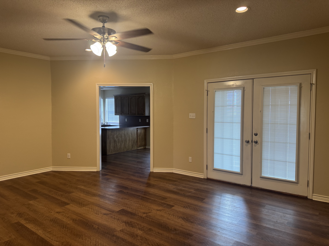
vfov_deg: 56.8
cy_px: 123
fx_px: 228
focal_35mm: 24
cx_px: 164
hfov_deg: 71.6
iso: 160
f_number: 1.78
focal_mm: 6.76
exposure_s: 1/60
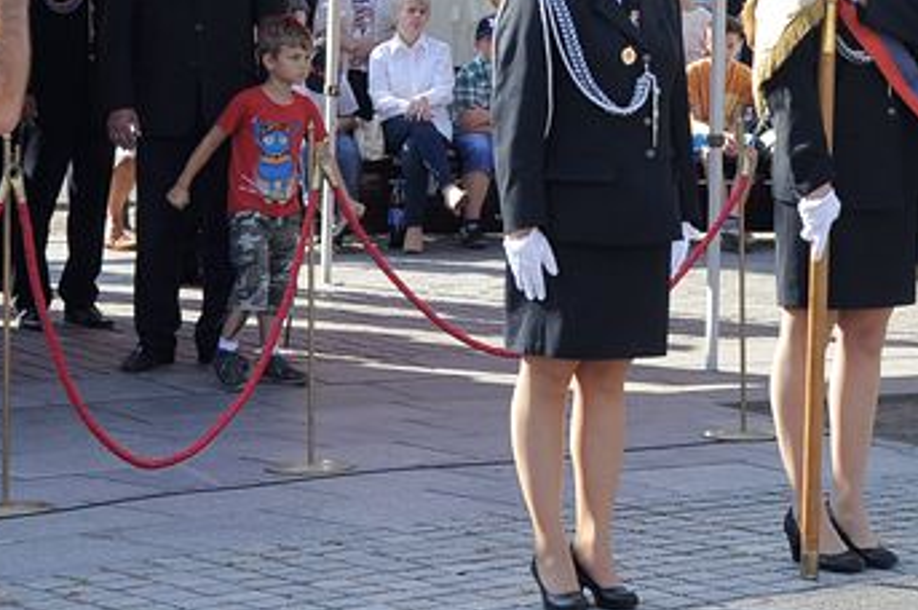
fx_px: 3318
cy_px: 4
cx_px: 883
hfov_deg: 15.5
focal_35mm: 130
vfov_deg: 10.4
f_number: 9
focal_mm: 35
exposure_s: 1/320
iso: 400
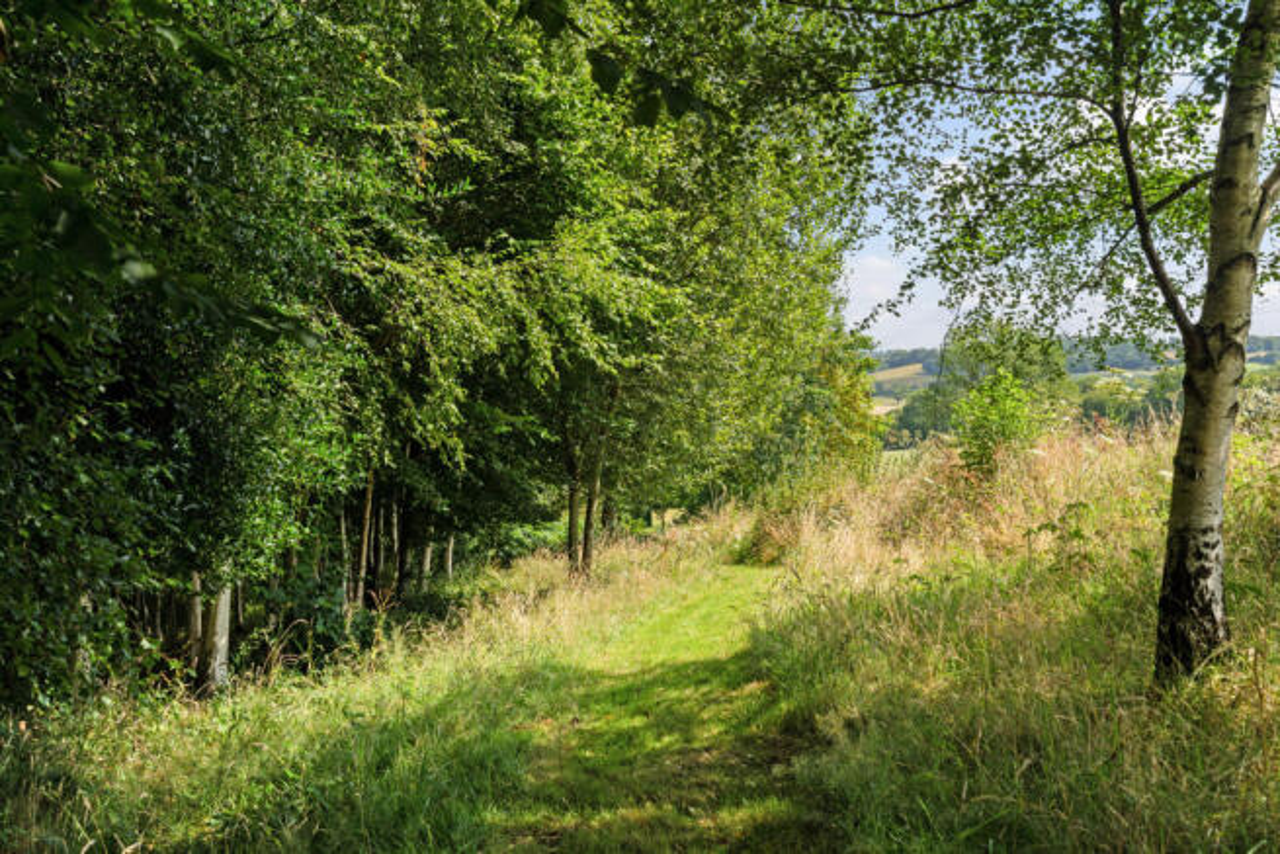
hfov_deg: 54.4
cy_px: 427
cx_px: 640
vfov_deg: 37.9
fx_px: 1245
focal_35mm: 35
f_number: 10
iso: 400
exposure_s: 1/250
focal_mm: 35
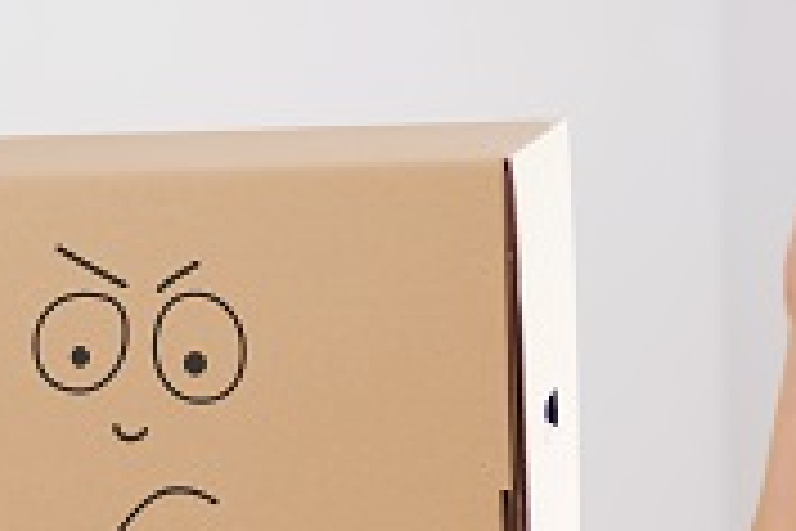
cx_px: -429
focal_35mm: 290
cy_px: 756
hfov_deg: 7.0
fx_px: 6412
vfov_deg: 4.7
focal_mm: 85
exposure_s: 1/80
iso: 100
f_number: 1.6
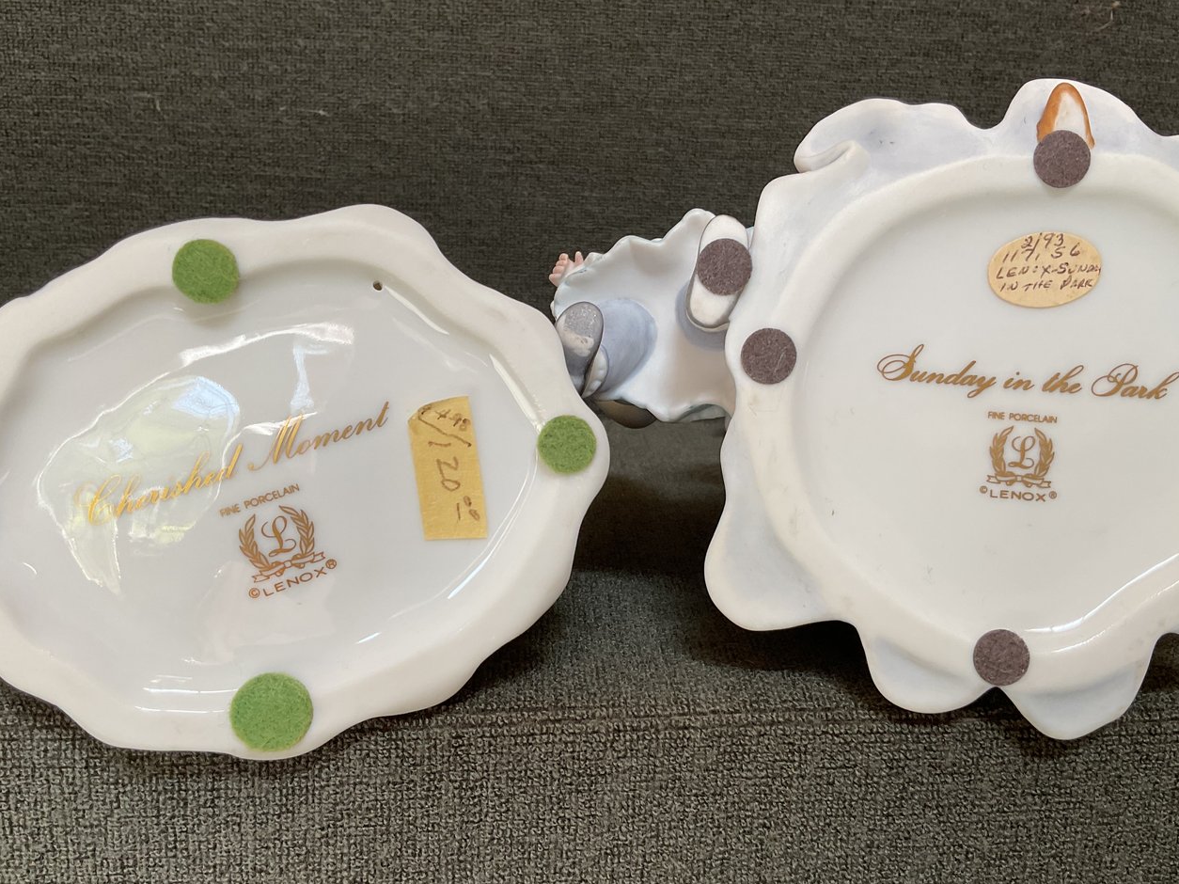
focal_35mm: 35
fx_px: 1192
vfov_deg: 40.6
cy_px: 488
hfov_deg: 52.6
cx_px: 619
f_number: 1.8
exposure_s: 1/60
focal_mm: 3
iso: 40
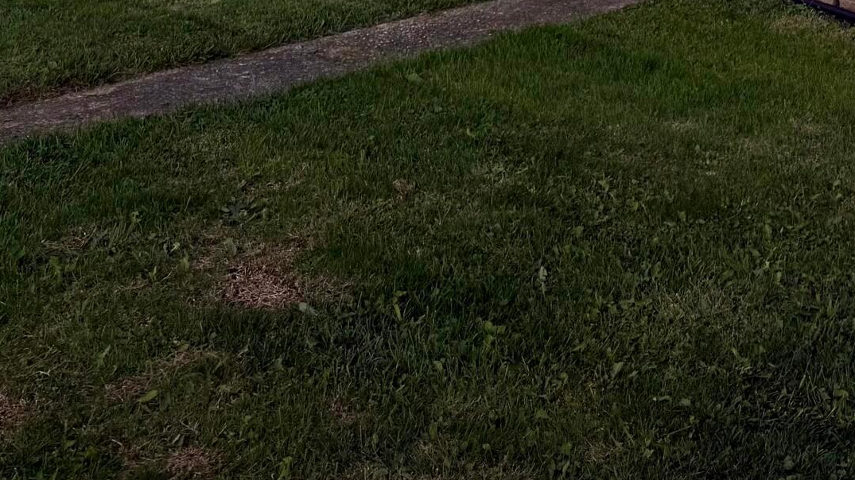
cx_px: 1013
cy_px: -369
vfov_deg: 14.6
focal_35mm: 73
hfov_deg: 26.0
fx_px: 1655
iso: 80
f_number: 1.78
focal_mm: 6.76
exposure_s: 1/796
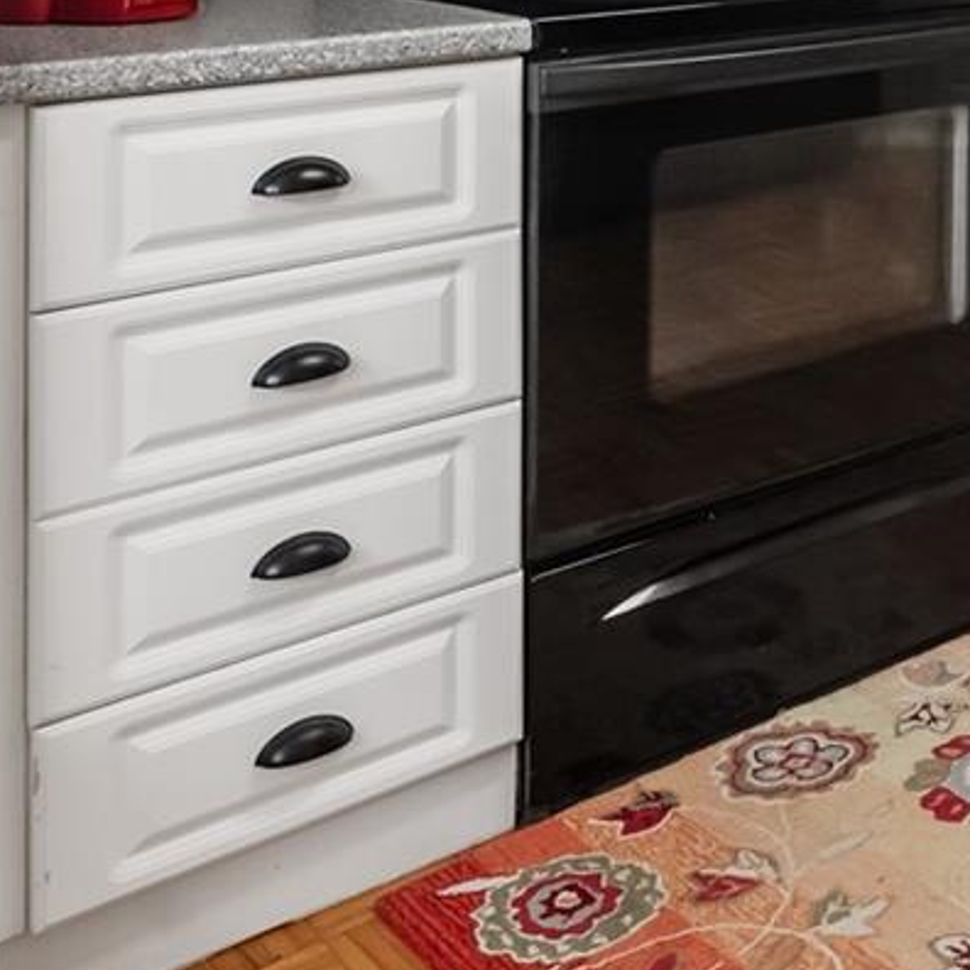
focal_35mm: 55
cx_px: 1303
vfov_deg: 27.4
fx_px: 1744
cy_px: -194
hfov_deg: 26.0
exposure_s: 1/13
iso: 1000
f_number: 8
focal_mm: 16
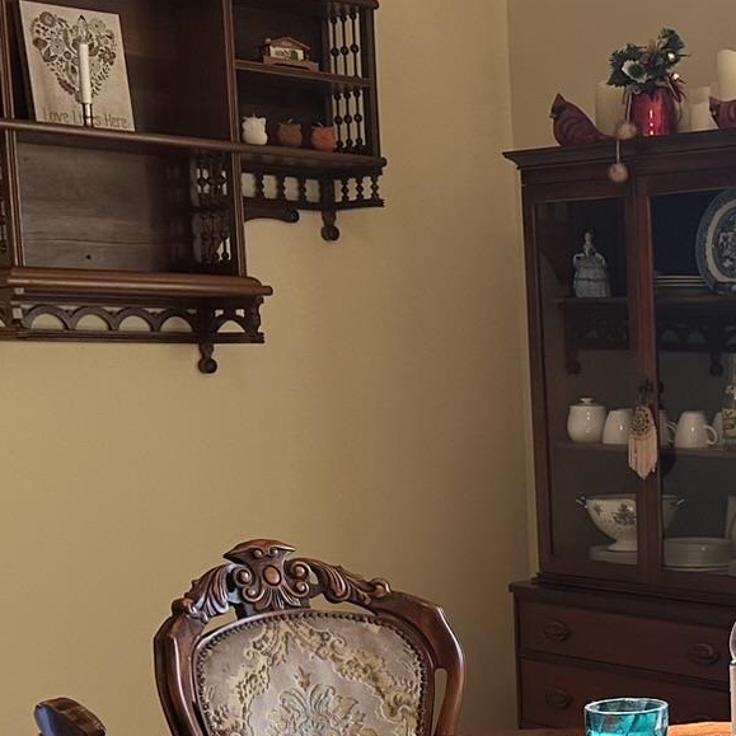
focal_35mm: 75
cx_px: 922
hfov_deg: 21.2
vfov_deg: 22.4
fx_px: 1804
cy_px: 694
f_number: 1.78
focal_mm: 6.86
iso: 80
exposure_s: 1/351
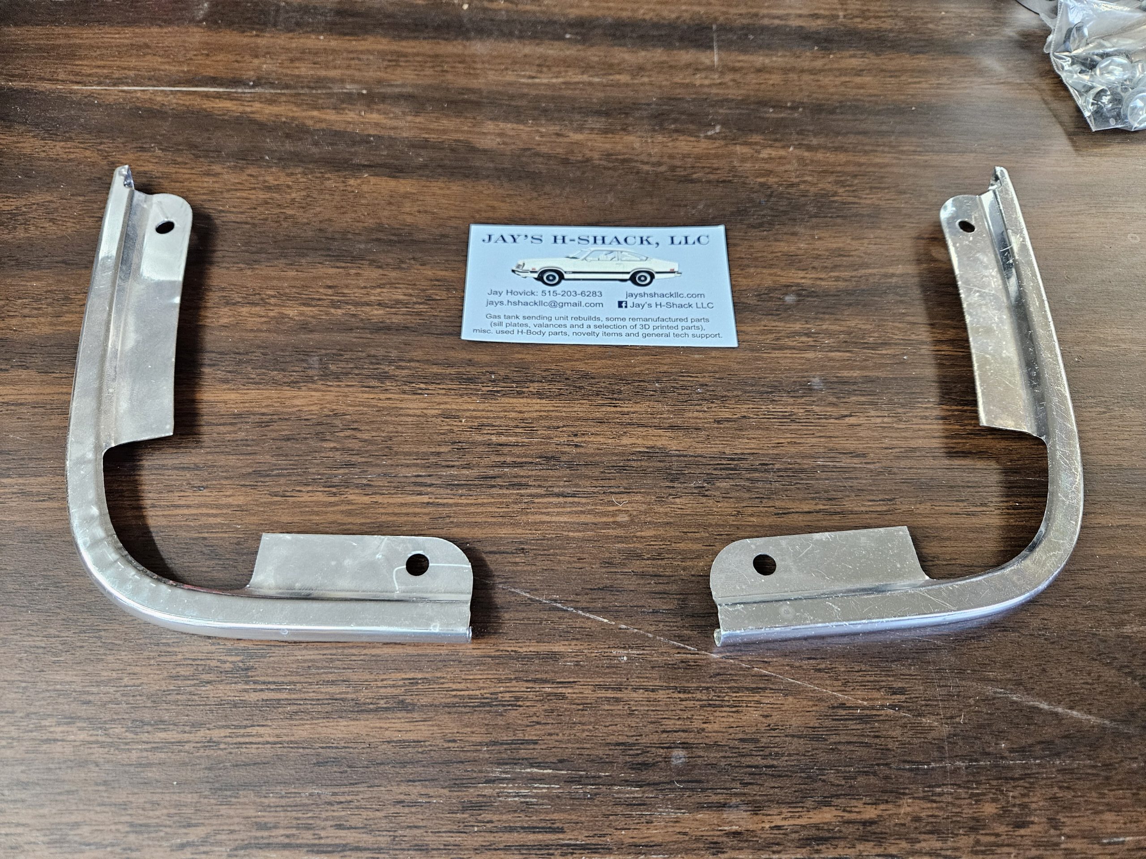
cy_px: 430
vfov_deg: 58.9
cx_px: 573
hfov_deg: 73.9
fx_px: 761
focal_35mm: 23
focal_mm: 5.4
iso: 500
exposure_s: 1/120
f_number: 1.8
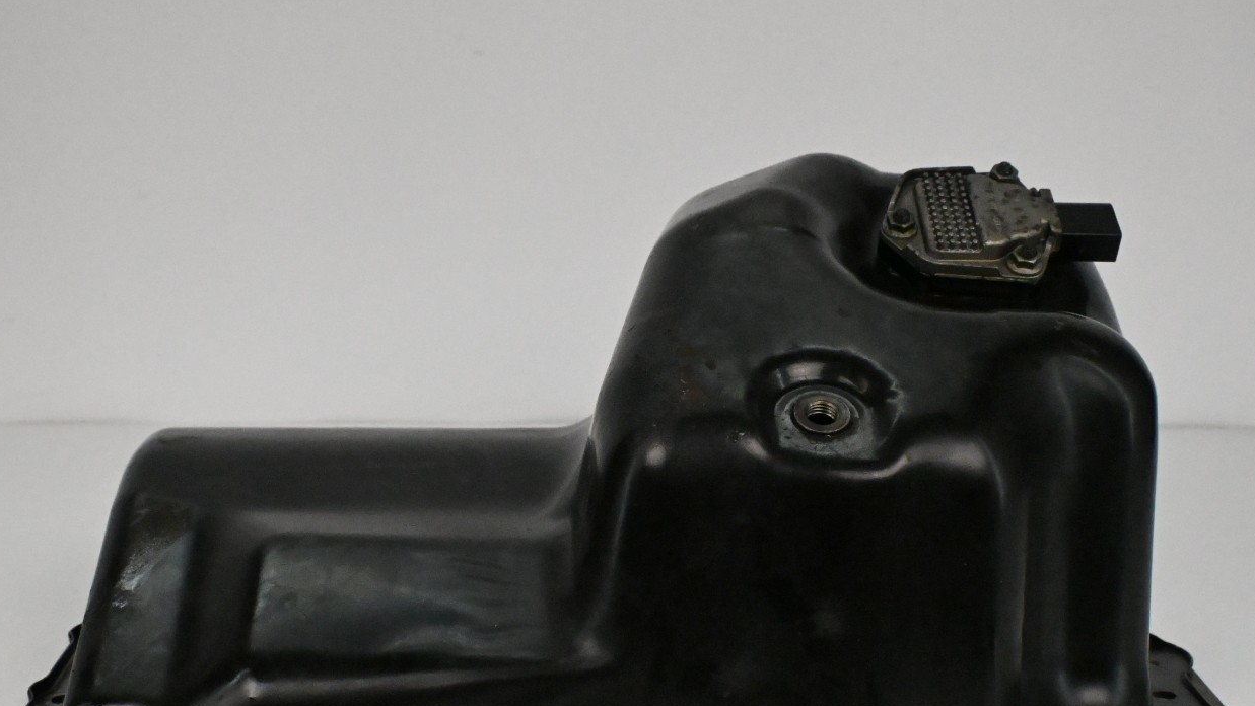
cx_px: 615
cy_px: 365
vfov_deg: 20.2
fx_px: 1986
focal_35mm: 60
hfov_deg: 35.1
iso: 10000
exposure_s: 1/2500
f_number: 6.3
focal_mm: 29
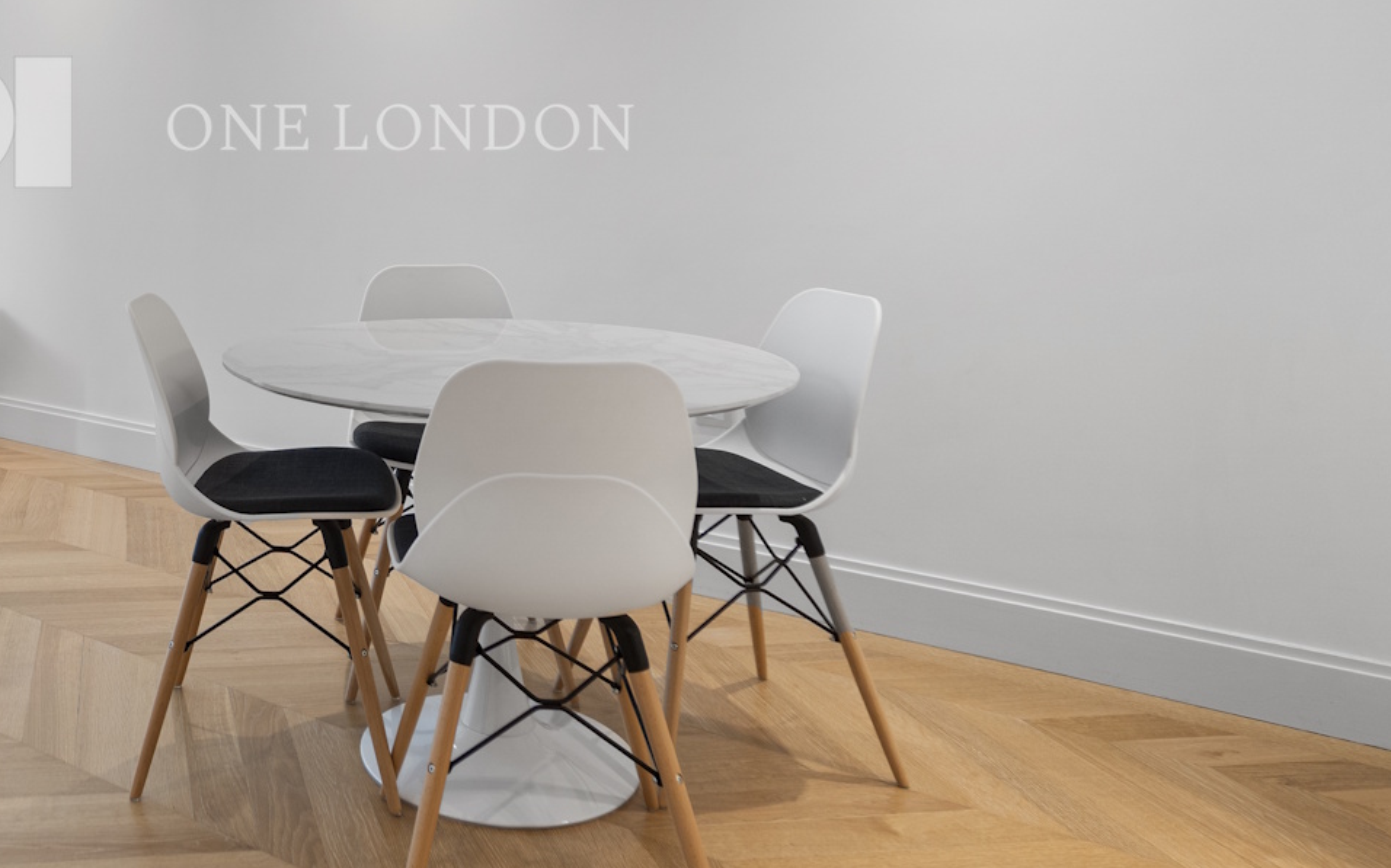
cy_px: 145
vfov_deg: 37.6
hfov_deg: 54.4
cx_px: 224
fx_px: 1213
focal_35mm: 32
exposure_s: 1/4
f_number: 4
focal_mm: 10
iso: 100
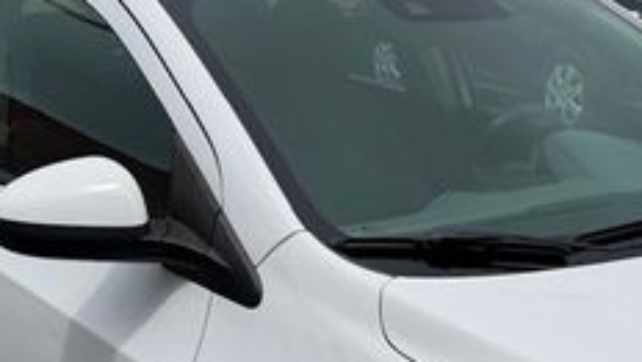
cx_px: 542
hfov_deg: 28.5
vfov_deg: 16.1
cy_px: 445
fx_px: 1227
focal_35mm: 72
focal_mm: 6.76
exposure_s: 1/10309
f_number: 1.78
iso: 80
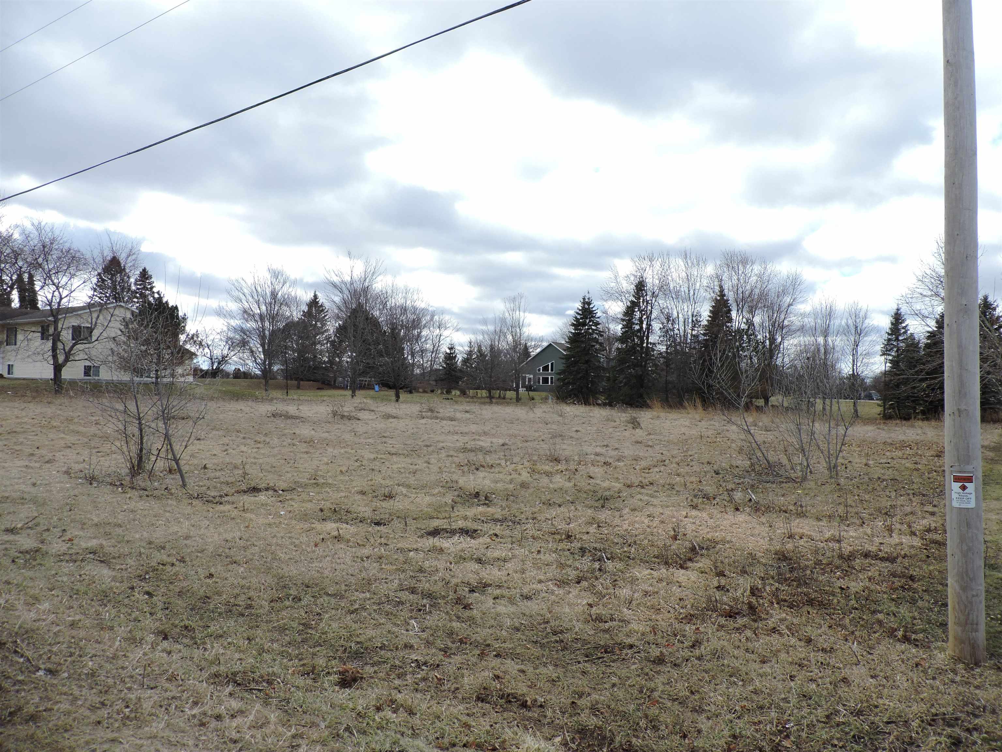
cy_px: 376
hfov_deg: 71.6
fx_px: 695
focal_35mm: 24
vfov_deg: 56.8
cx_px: 501
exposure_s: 1/1000
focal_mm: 4.3
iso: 100
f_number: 3
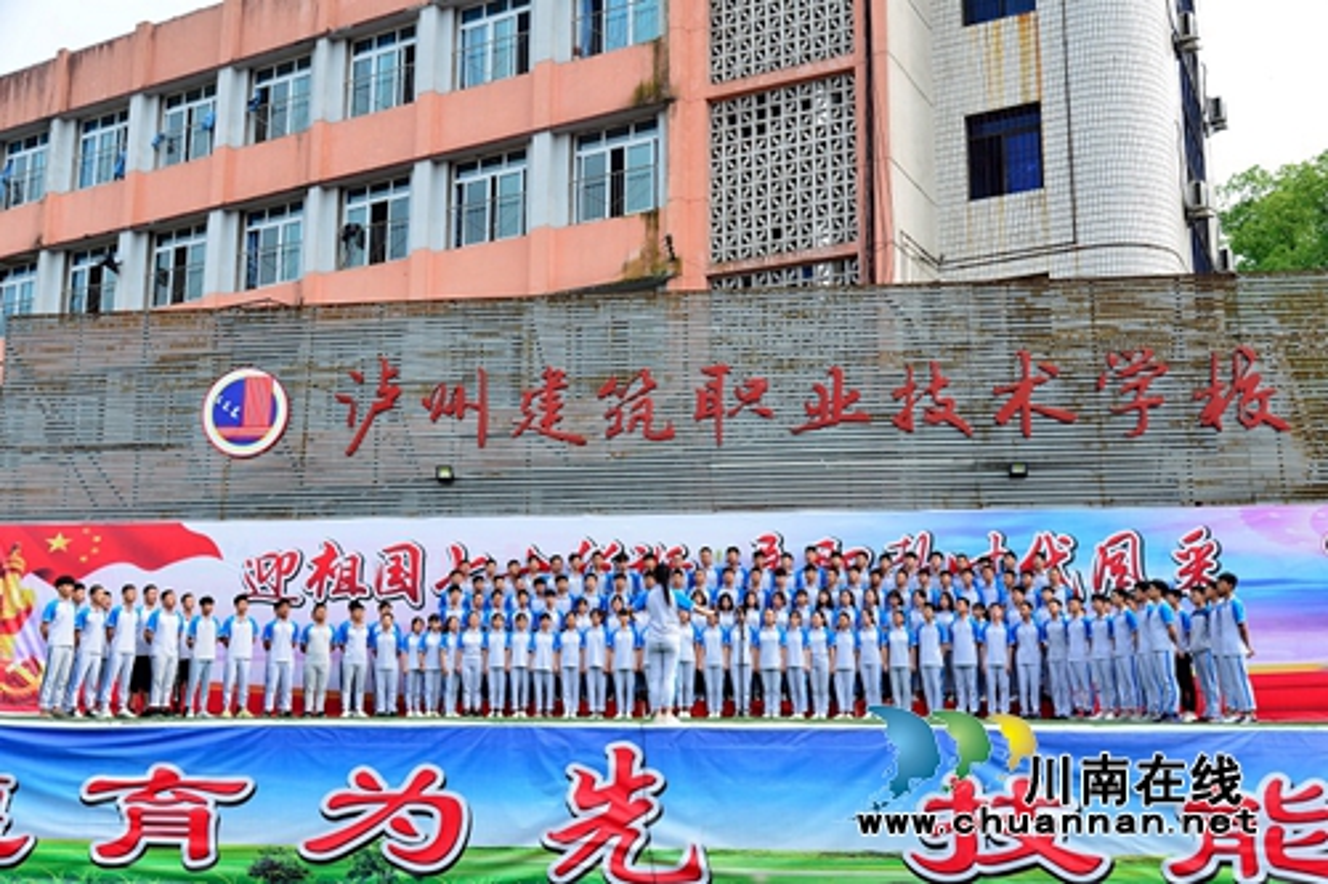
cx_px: 664
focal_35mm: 34
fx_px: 1254
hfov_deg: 55.8
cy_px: 442
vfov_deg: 38.9
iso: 200
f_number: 8
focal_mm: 34
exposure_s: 1/200
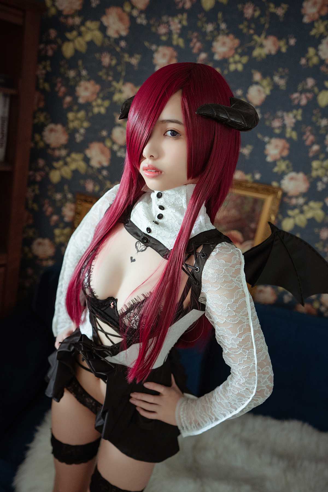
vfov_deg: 54.4
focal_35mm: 35
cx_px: 164
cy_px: 246
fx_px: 478
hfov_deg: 37.9
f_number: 2.8
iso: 2000
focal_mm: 35
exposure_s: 1/80
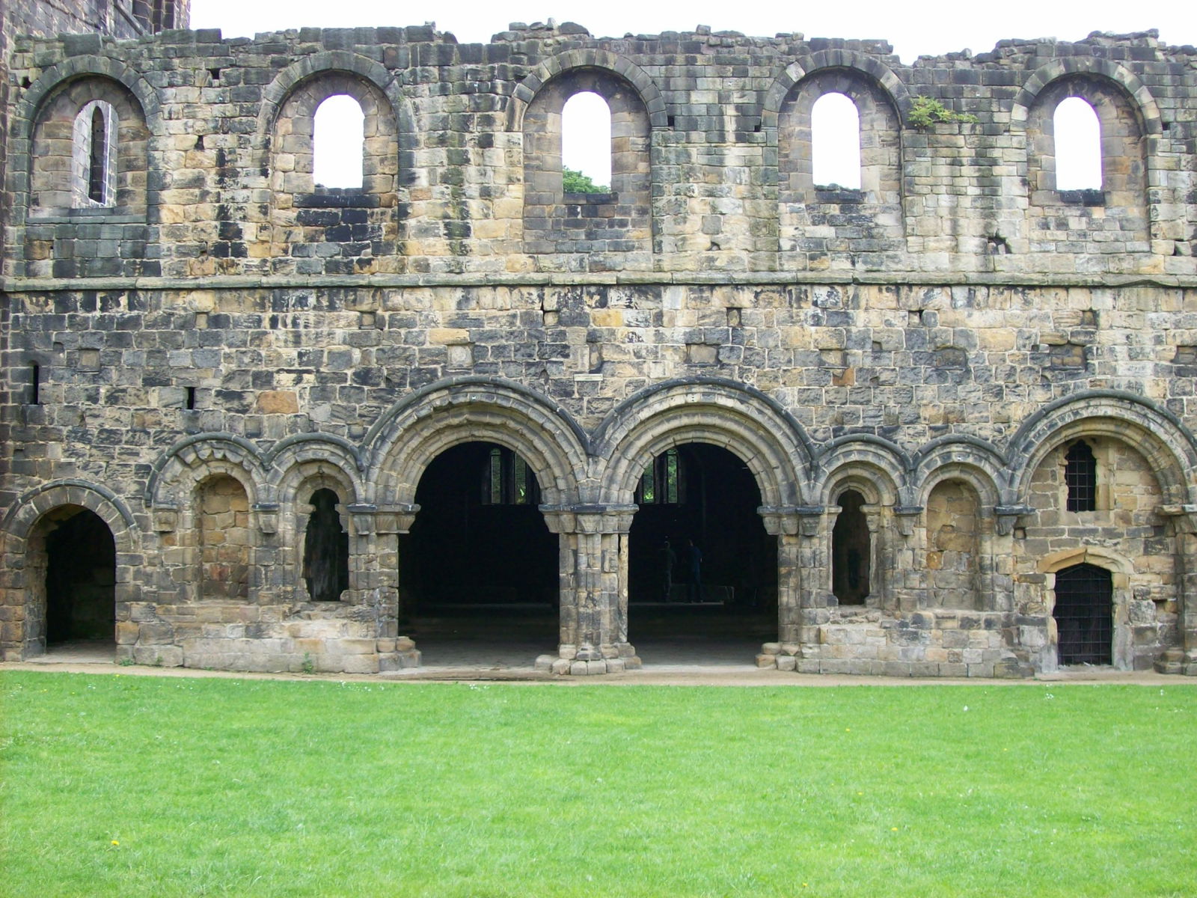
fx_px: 1556
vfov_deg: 32.2
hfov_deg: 42.1
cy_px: 449
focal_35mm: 45
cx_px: 598
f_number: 3
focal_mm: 7.6
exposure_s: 1/104
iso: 80
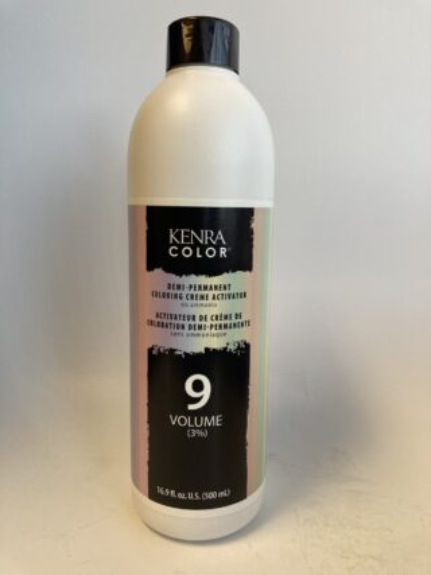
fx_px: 465
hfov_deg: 49.7
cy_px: 288
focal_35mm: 28
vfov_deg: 63.5
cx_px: 216
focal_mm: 3.99
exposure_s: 1/120
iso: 80
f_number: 1.8
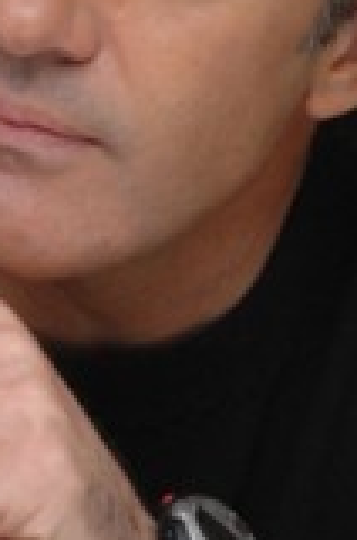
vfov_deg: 4.1
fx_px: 7578
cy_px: 44
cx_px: 79
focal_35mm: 507
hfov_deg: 2.7
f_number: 9
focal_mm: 135
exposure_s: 1/1250
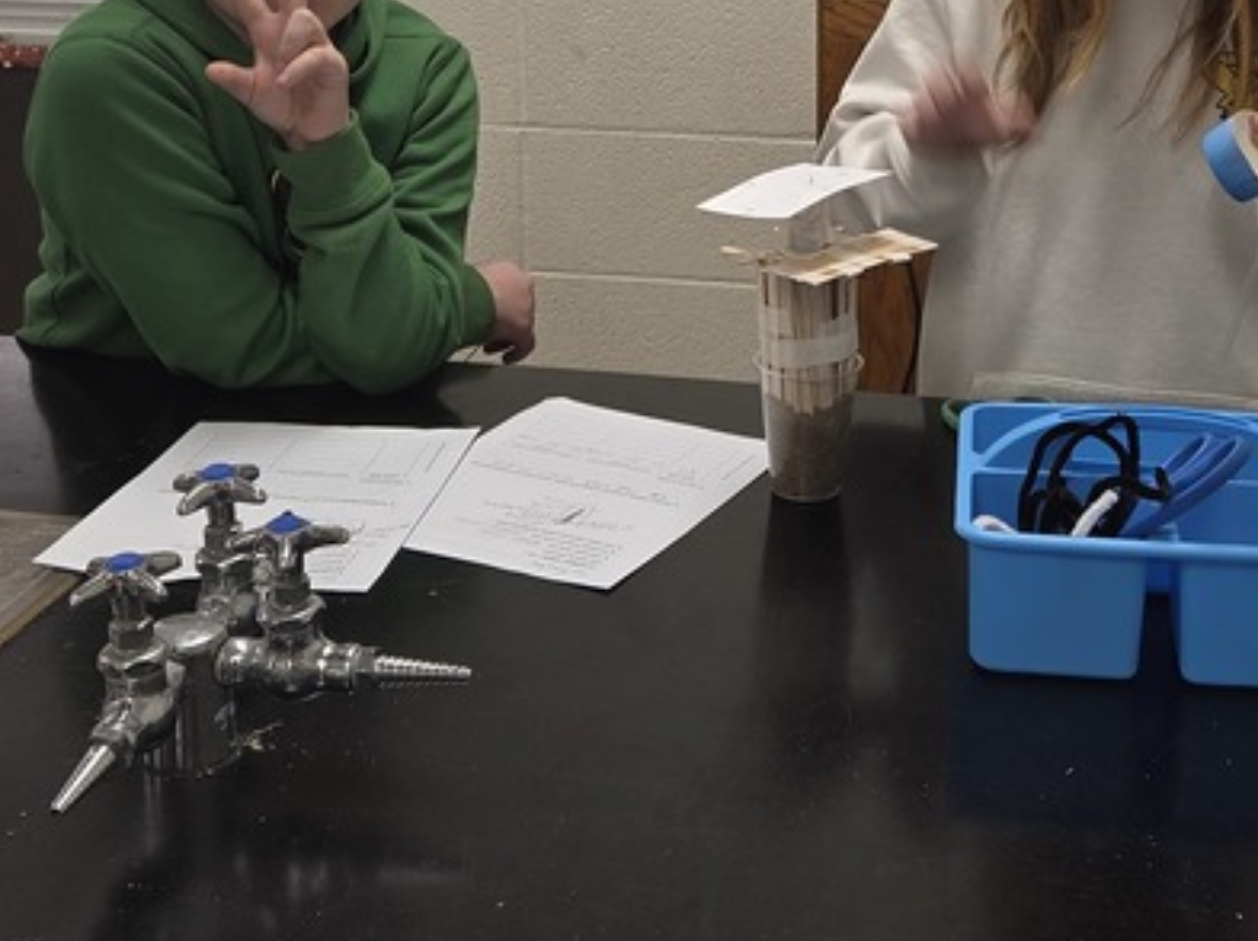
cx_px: 707
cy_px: 90
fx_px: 2178
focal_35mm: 60
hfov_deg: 32.2
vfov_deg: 23.7
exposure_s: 1/60
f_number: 1.8
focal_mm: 5.4
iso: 64
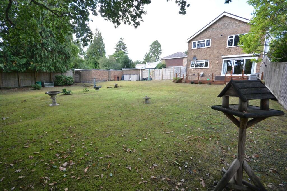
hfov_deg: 100.4
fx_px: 120
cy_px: 96
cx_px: 144
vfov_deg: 77.3
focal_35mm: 15
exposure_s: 1/100
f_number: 8
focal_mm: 10
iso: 400
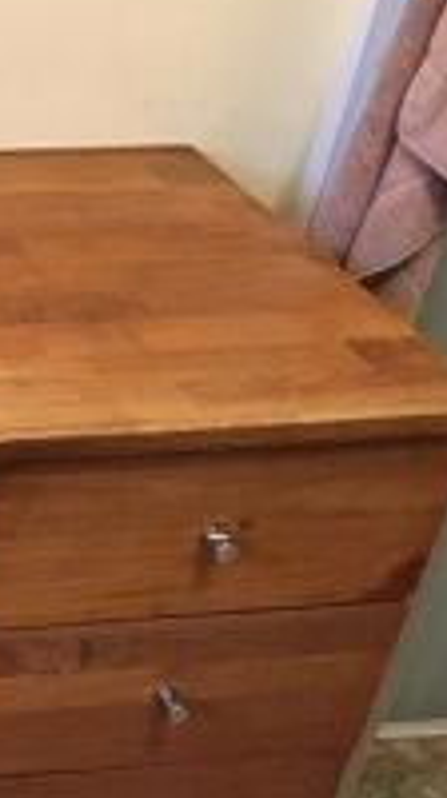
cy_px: 531
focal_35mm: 76
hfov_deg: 14.0
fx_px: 1607
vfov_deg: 27.7
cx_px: -367
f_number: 2.2
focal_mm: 4.15
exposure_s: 1/17
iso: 200
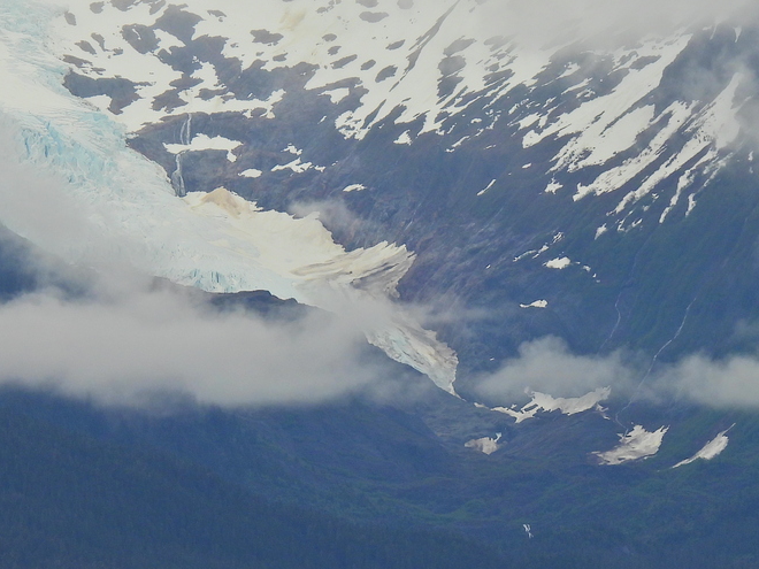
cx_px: 373
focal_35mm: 504
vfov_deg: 3.0
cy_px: 301
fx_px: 11051
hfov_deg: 3.9
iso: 100
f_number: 4.5
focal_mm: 46.4
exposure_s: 1/800
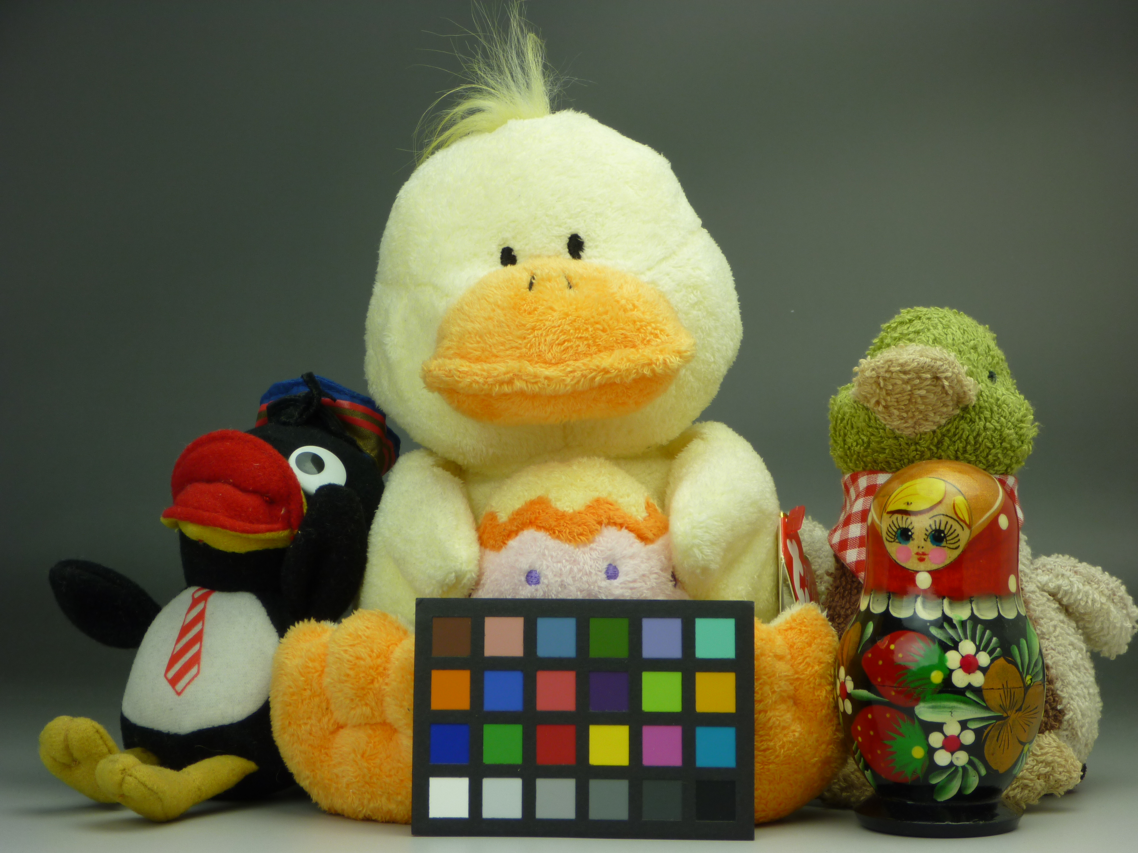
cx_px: 569
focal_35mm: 80
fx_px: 2630
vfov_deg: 18.4
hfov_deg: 24.4
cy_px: 426
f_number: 5.6
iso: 80
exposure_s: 1/30
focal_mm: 14.3
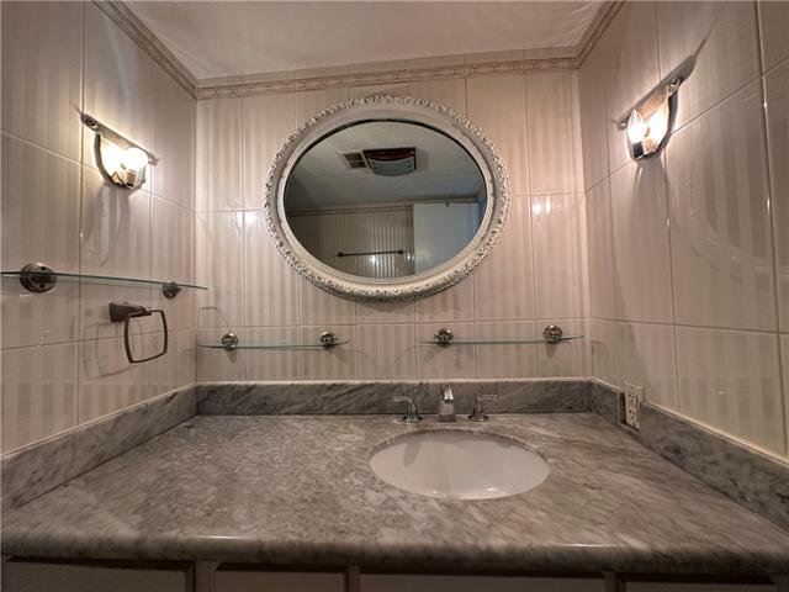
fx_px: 319
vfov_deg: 85.7
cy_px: 296
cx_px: 394
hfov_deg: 102.1
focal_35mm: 14
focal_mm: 2.22
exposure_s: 1/60
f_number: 2.2
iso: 160
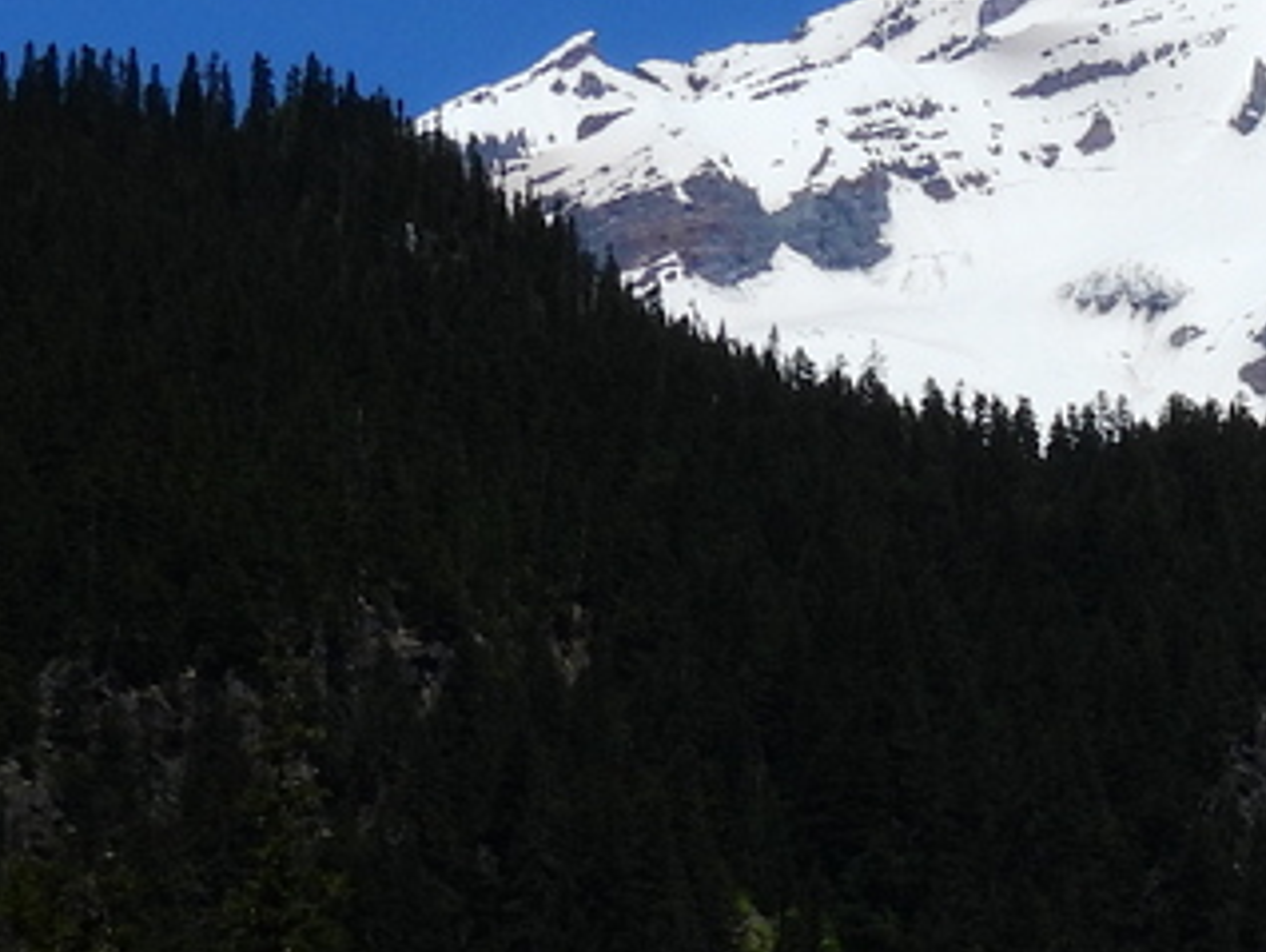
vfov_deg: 7.3
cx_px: 1903
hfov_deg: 9.6
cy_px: 1115
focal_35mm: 201
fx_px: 7357
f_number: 5
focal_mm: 8.9
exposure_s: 1/1600
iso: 100
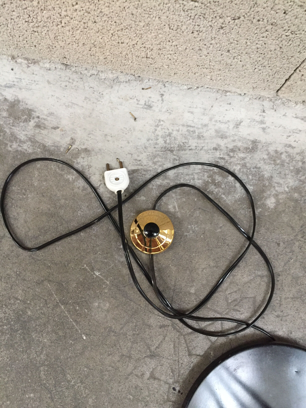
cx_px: 153
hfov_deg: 48.2
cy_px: 204
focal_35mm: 29
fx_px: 342
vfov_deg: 61.7
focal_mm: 4.15
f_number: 2.2
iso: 250
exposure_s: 1/33
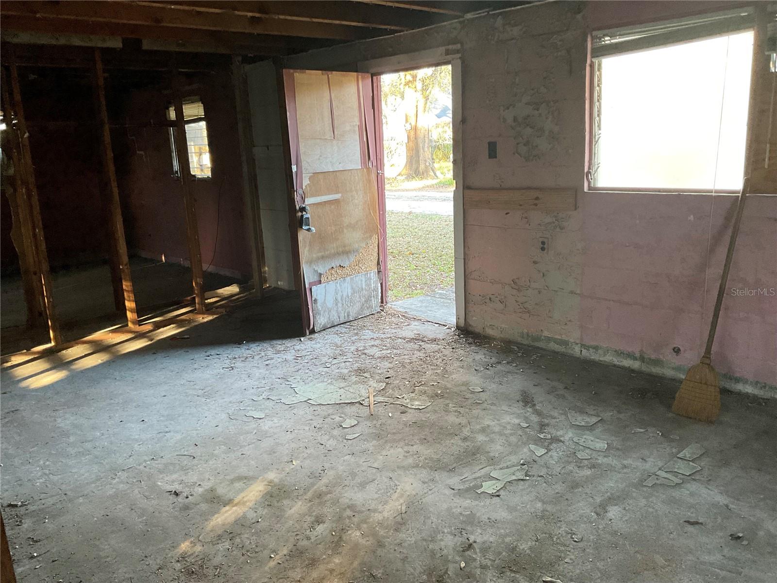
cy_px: 292
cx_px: 388
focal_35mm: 29
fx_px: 651
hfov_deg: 61.7
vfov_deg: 48.2
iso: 200
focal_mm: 3
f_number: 1.8
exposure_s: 1/60
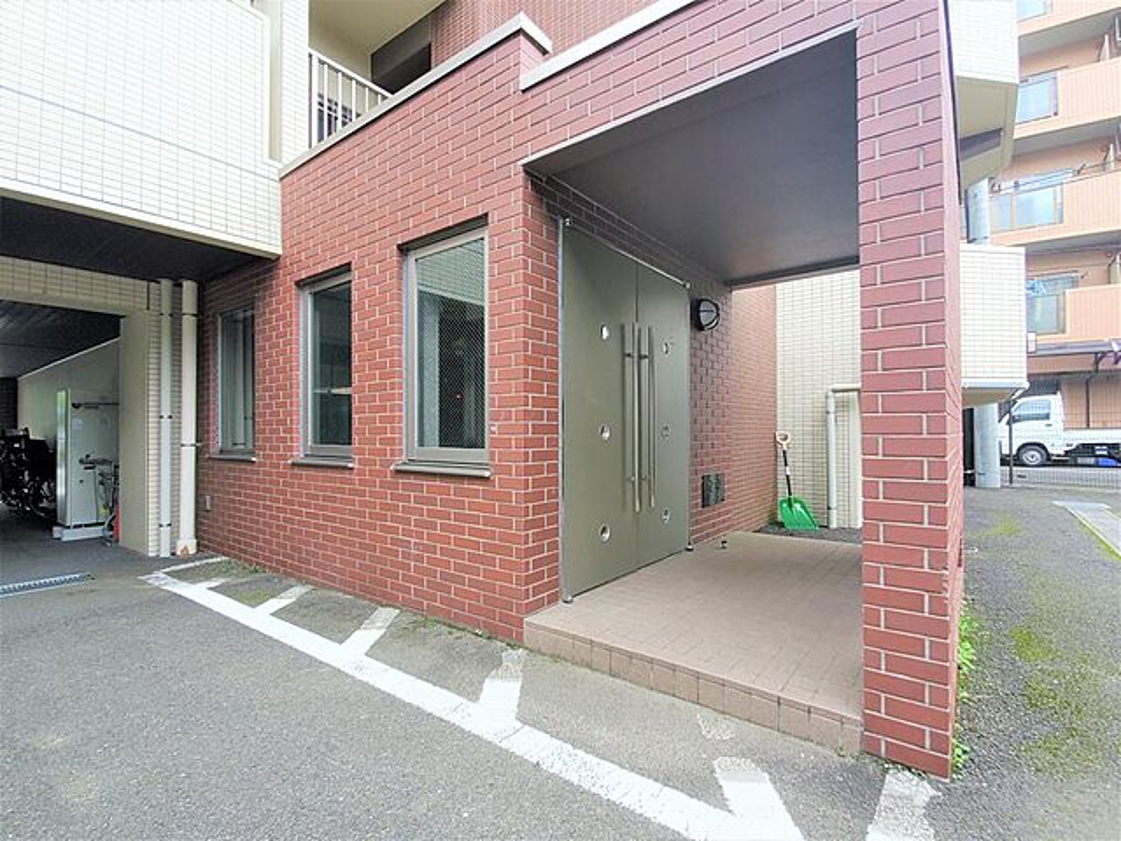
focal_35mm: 13
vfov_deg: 89.9
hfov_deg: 106.2
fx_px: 421
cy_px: 420
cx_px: 560
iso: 64
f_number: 2.2
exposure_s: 1/100
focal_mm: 1.8
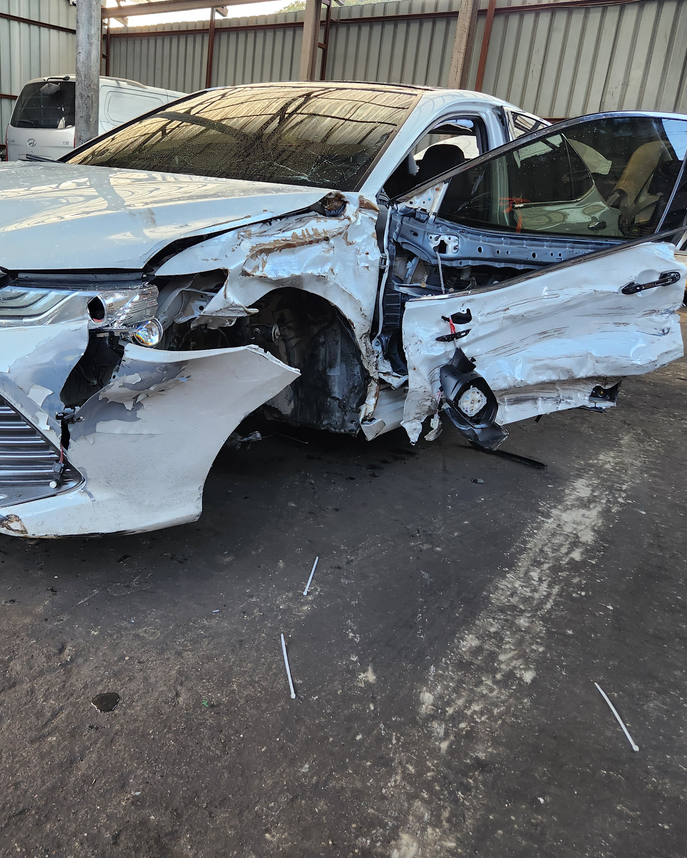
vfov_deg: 58.8
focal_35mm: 30
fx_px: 762
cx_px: 252
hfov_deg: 48.0
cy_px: 429
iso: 125
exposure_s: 1/180
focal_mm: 5.4
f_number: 1.8
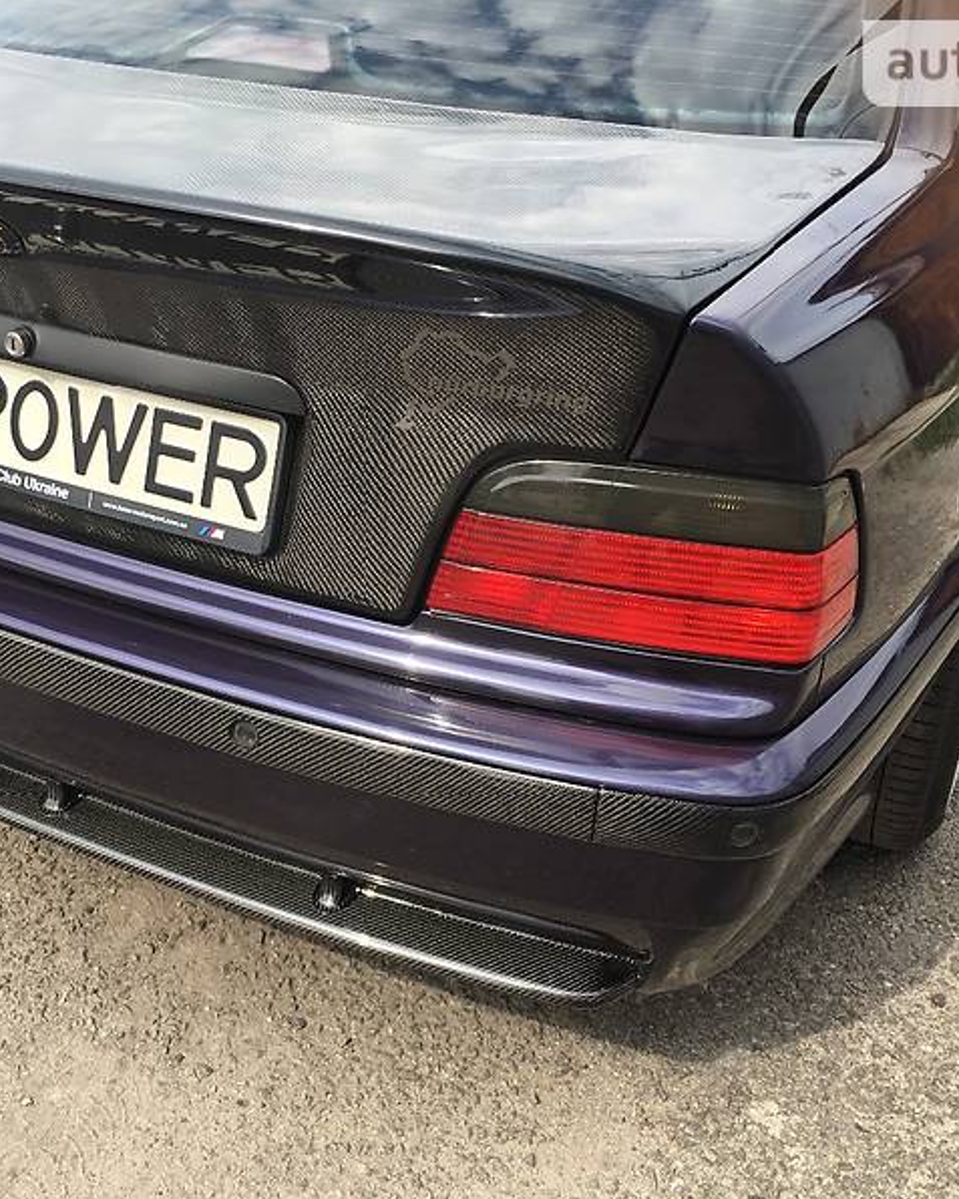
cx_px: 378
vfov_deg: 47.9
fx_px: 1348
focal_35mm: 38
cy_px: 600
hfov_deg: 39.0
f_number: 2.2
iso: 25
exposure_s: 1/490
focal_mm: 4.2
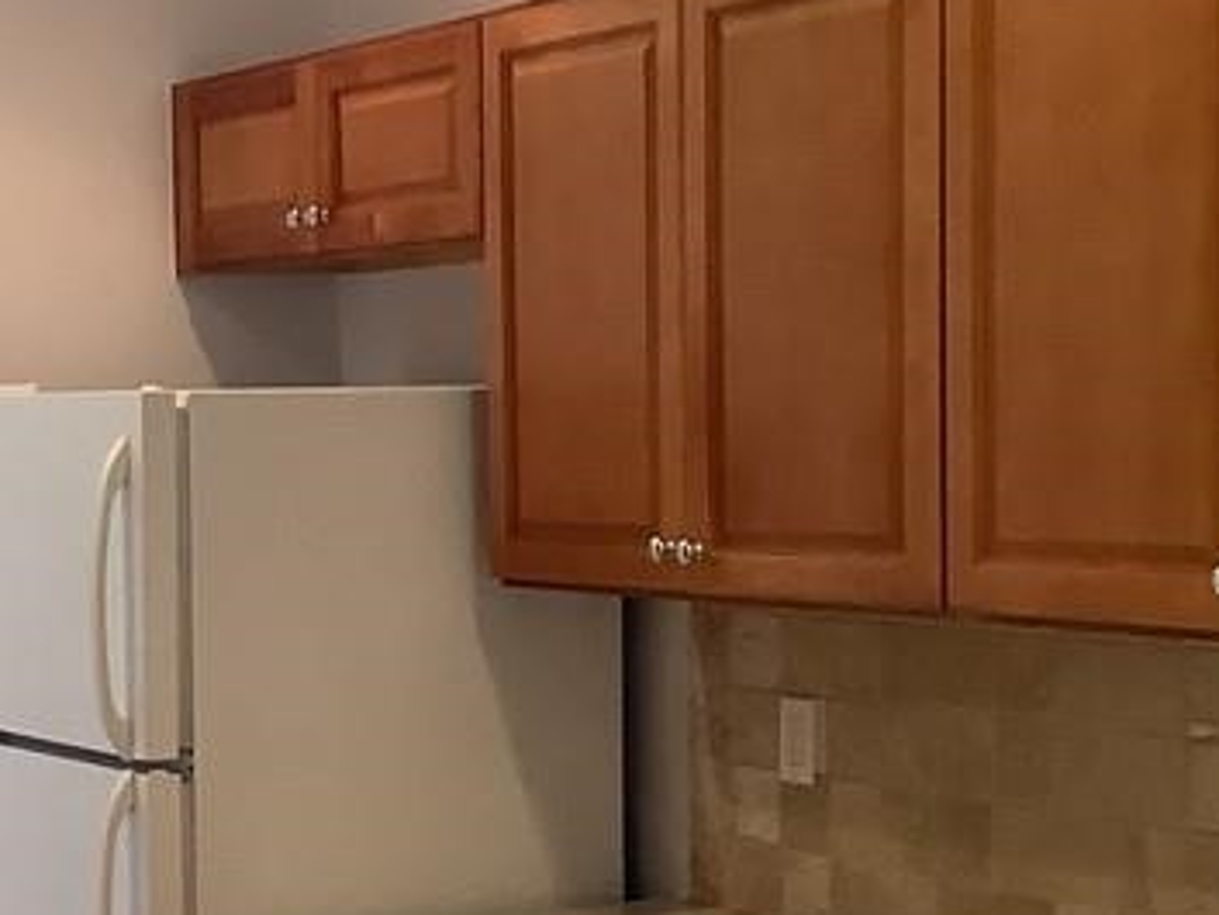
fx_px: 3170
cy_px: 628
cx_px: 52
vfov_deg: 16.4
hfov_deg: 21.1
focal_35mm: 90
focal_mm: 3.3
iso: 125
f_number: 2.4
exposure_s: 1/60
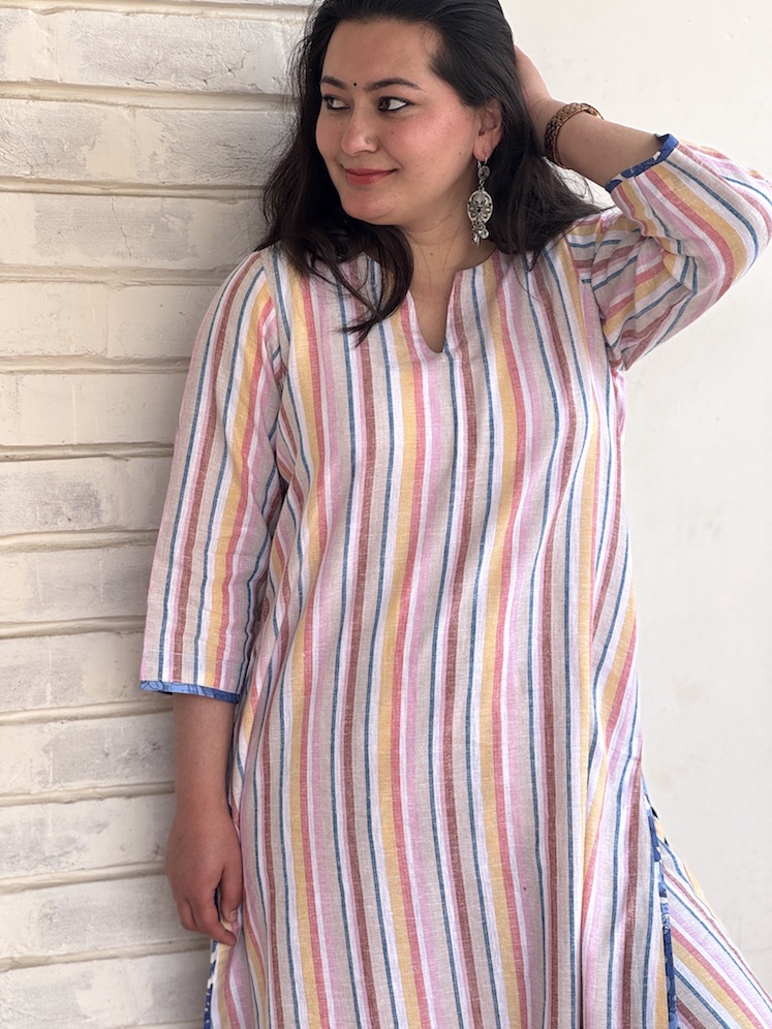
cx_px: 386
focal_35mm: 77
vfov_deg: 25.3
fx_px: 2290
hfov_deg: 19.1
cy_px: 514
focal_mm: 9
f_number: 2.8
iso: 25
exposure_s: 1/100
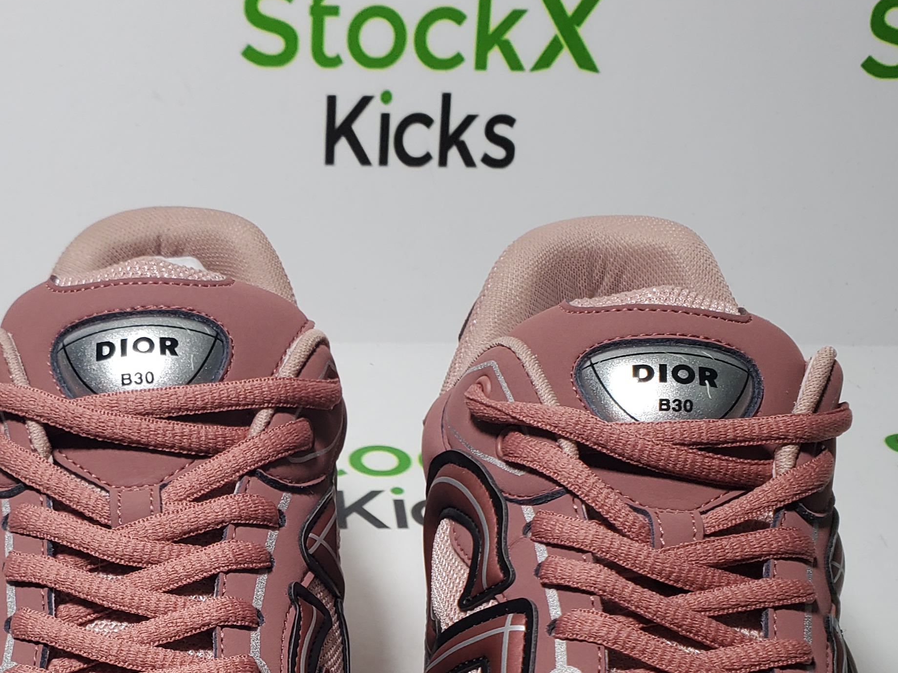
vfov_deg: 24.2
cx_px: 320
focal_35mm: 57
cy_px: 708
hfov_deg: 33.6
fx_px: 1479
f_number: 2.4
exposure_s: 1/236
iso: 50
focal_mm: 4.3
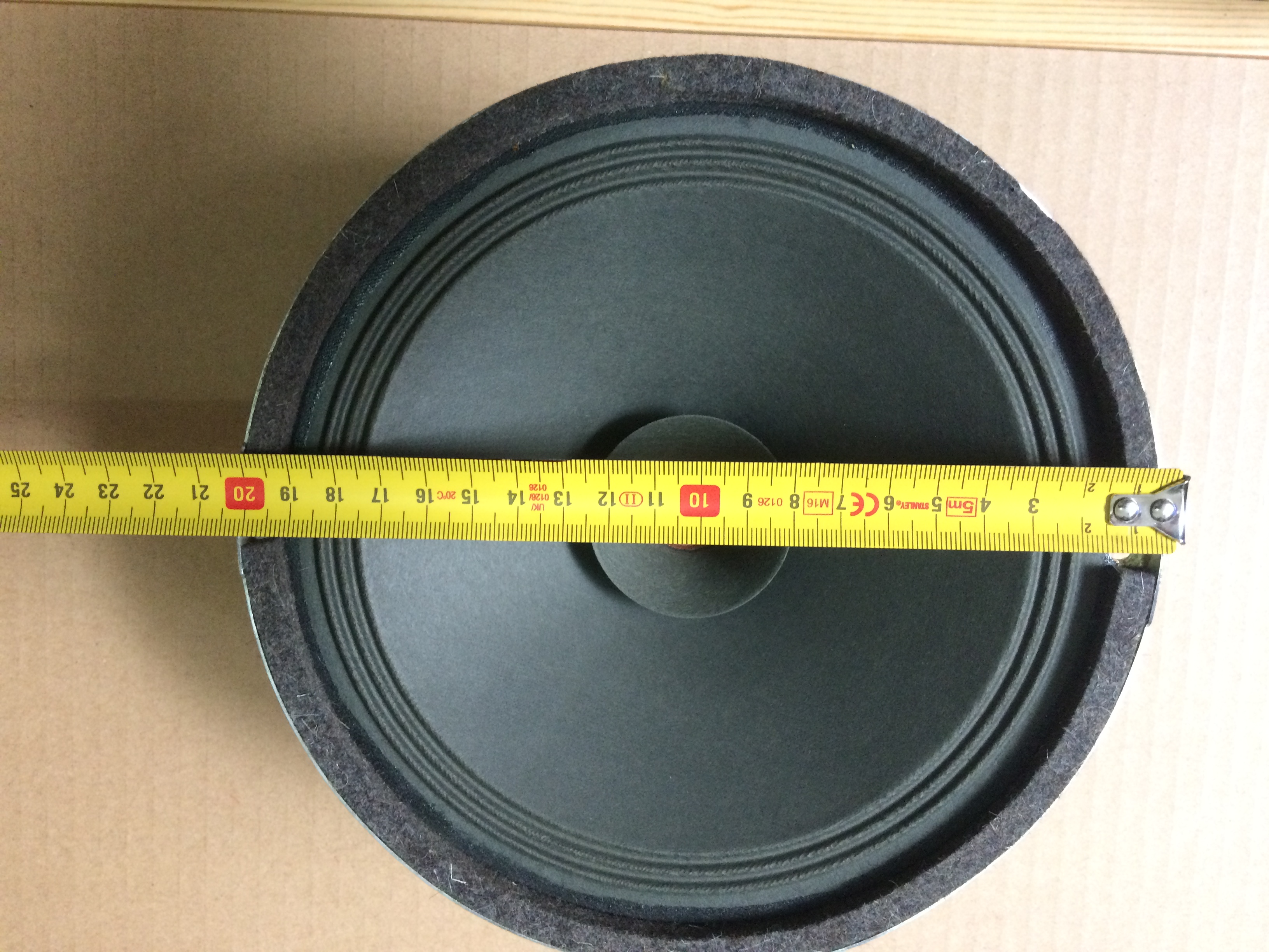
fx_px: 1063
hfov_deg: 61.7
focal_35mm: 29
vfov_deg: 48.2
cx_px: 634
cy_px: 476
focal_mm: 4.15
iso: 250
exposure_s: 1/33
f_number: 2.2
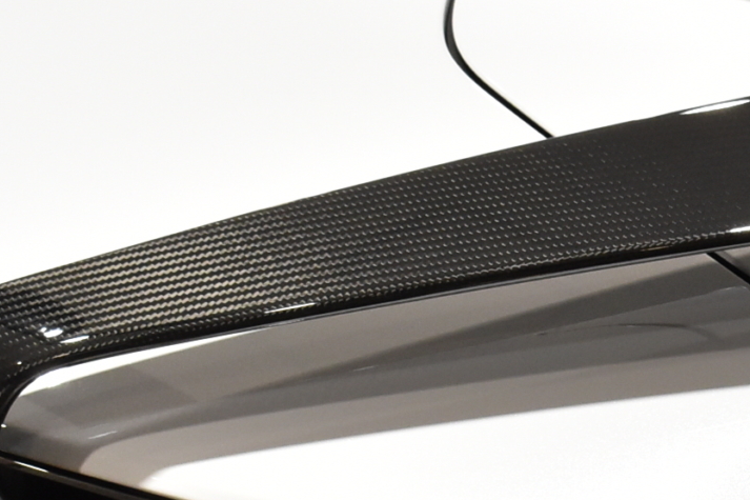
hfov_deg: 13.0
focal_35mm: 151
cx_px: 1055
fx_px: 3145
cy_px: 704
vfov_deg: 8.9
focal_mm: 28
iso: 1400
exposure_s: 1/50
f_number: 8
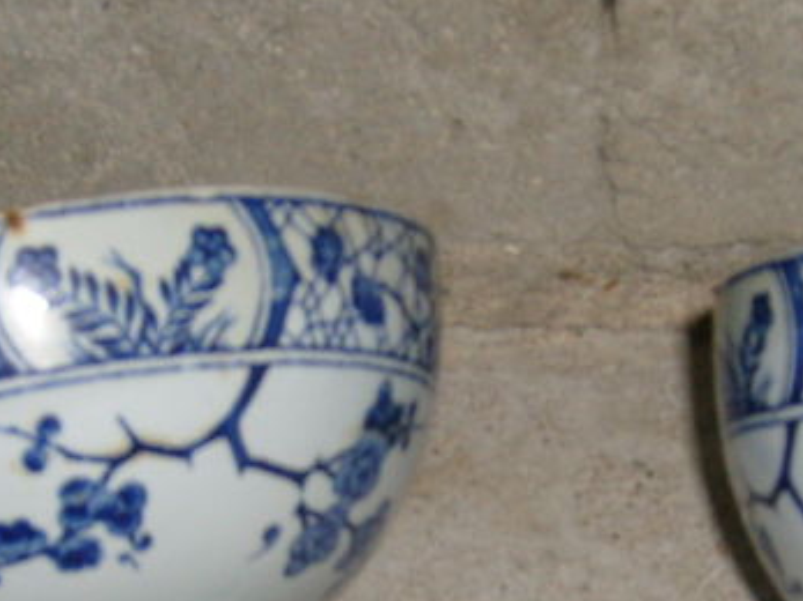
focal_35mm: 101
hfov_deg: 19.4
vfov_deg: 14.5
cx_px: 537
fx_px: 2342
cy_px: 548
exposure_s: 1/45
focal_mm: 5.8
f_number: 2.8
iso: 100
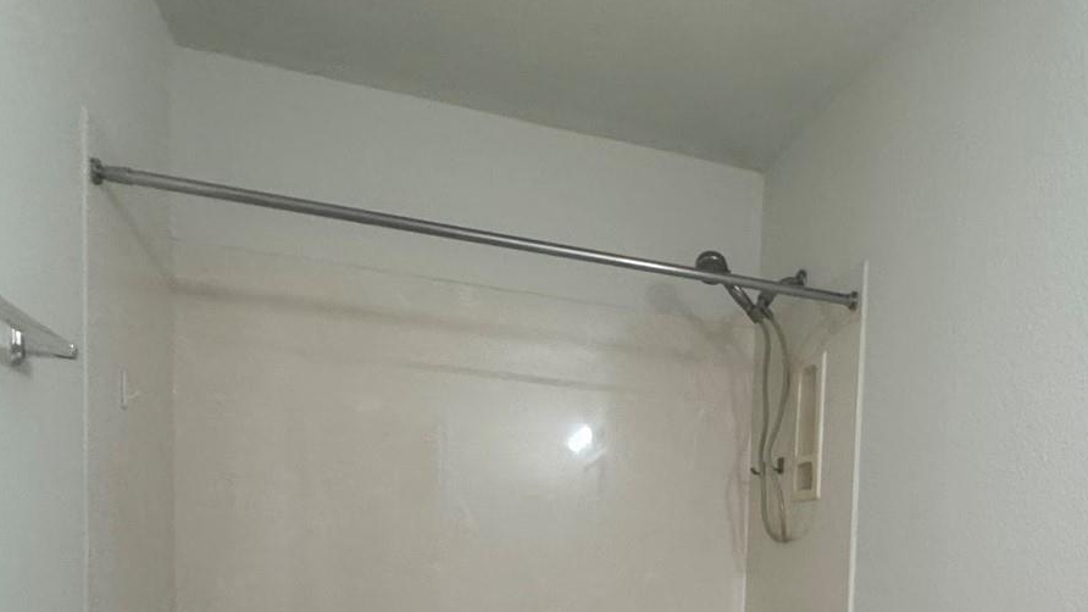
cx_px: 889
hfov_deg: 52.5
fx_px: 1010
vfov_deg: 30.8
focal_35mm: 35
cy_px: 636
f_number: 2.2
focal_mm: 2.22
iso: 250
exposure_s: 1/60
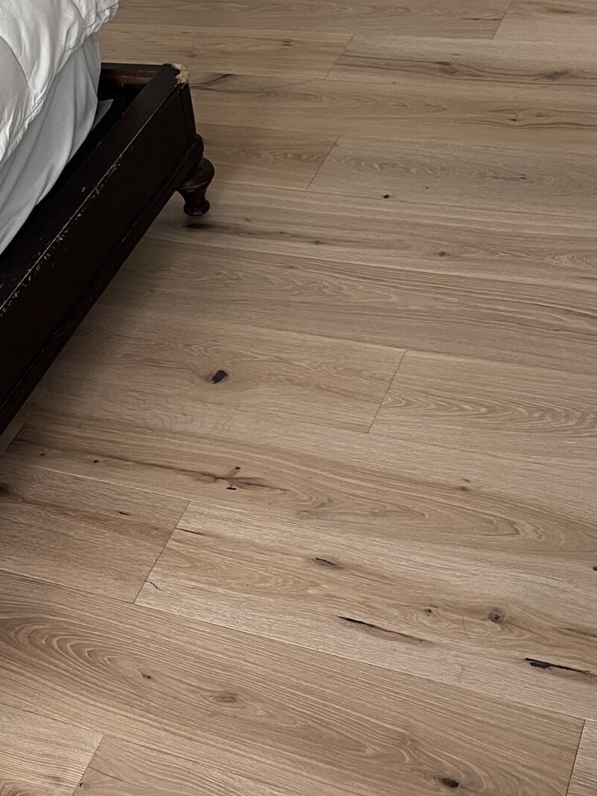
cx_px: 96
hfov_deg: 23.2
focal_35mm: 62
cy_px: 290
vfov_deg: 31.0
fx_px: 1426
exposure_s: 1/60
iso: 125
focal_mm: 5.1
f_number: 1.6
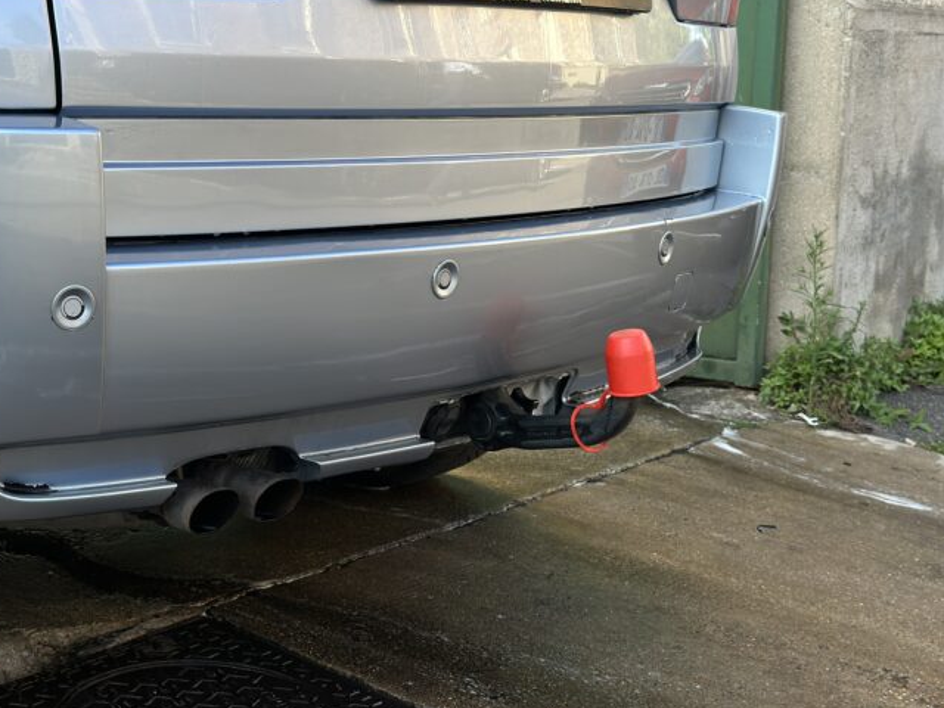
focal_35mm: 60
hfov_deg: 32.0
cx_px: 355
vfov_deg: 24.4
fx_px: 1636
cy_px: 403
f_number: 1.78
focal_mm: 6.86
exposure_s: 1/608
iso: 64
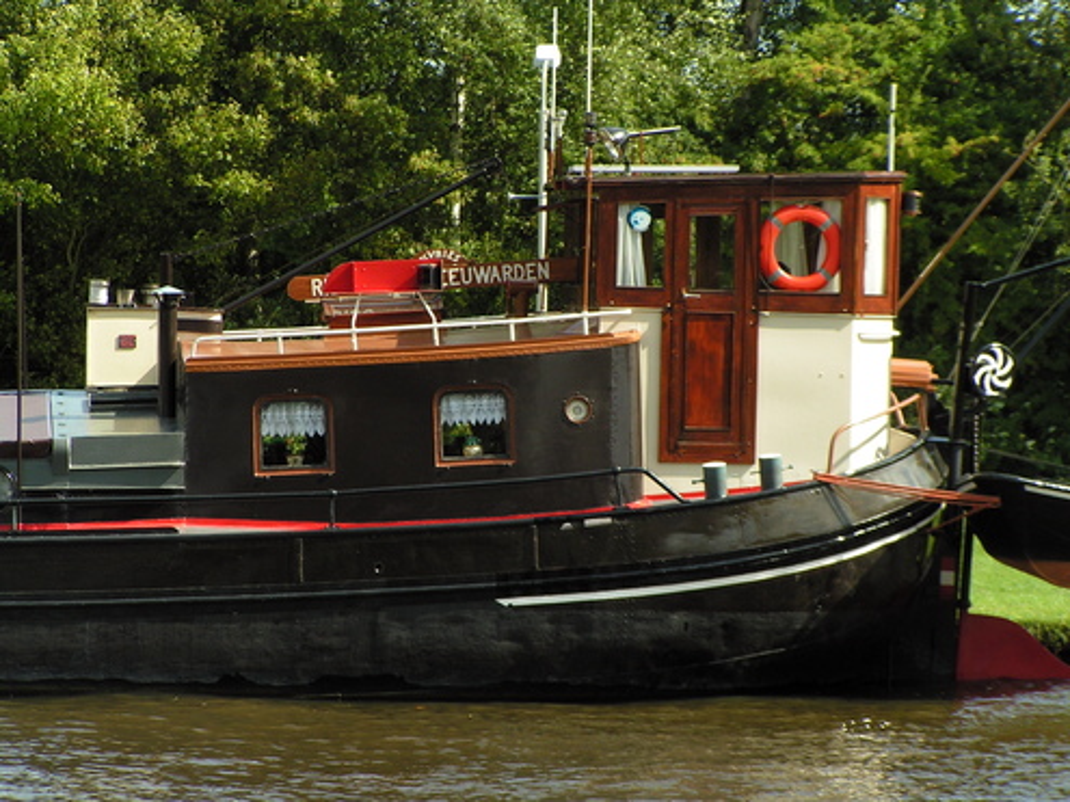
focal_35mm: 197
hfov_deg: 10.0
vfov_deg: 7.5
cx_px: 535
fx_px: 6088
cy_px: 401
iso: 50
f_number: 5
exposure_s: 1/250
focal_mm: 30.1
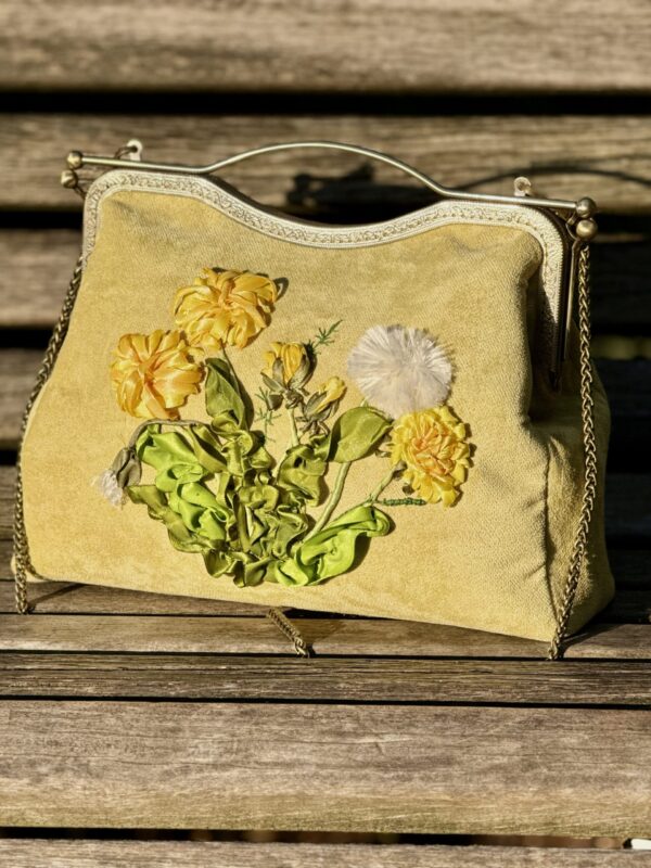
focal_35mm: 120
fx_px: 3009
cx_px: 326
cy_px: 434
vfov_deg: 16.4
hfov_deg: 12.3
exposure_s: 1/728
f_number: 2.8
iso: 50
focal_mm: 15.66
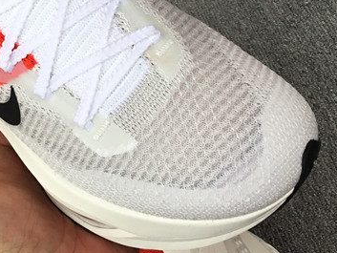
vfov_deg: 18.5
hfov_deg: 24.4
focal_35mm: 79
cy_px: 44
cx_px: 75
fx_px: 769
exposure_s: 1/100
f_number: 2.4
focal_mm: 3.3
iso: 32
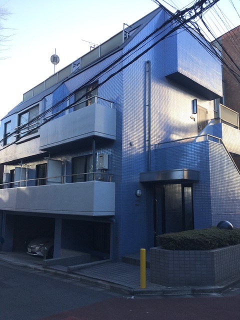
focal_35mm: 29
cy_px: 160
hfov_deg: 48.2
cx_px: 120
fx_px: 268
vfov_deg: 61.7
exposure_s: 1/319
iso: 25
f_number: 2.2
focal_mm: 4.15
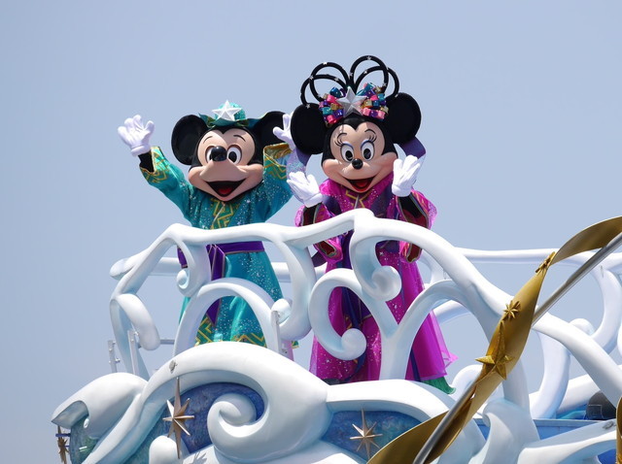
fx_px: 4450
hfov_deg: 8.0
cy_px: 232
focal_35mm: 248
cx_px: 311
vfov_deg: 6.0
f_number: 6.3
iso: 160
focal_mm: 124
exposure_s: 1/500
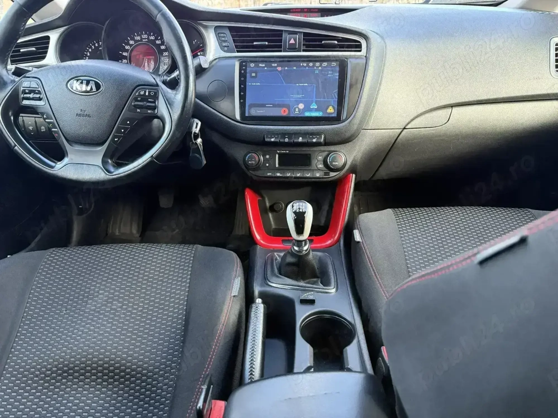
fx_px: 387
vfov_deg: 56.8
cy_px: 209
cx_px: 279
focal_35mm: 24
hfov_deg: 71.6
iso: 250
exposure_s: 1/60
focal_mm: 6.76
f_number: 1.78
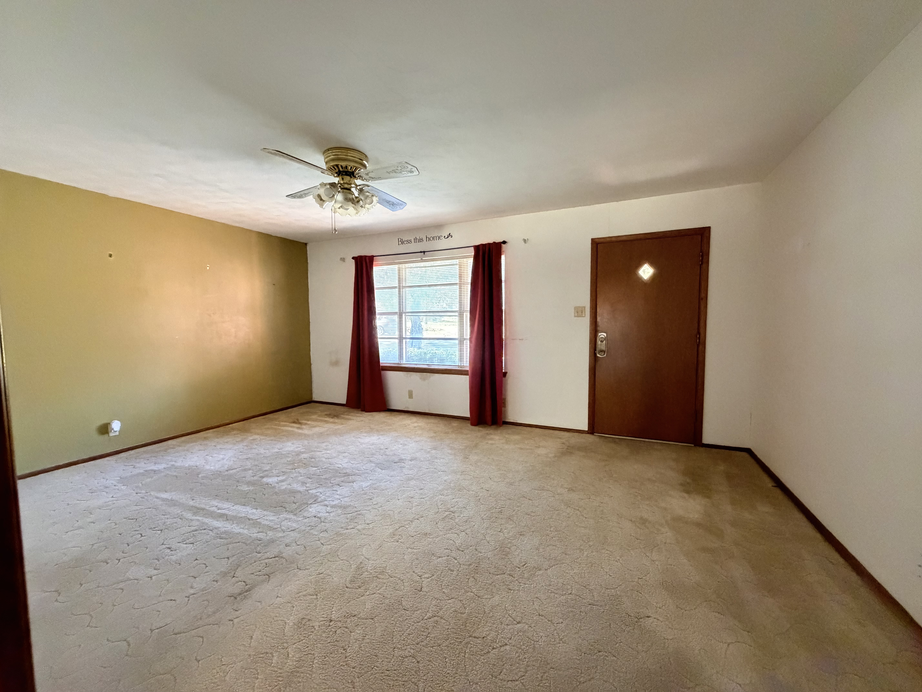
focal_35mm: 14
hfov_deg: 102.1
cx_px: 461
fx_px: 373
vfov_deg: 85.7
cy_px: 346
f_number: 2.2
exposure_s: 1/60
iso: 1000
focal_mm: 2.22
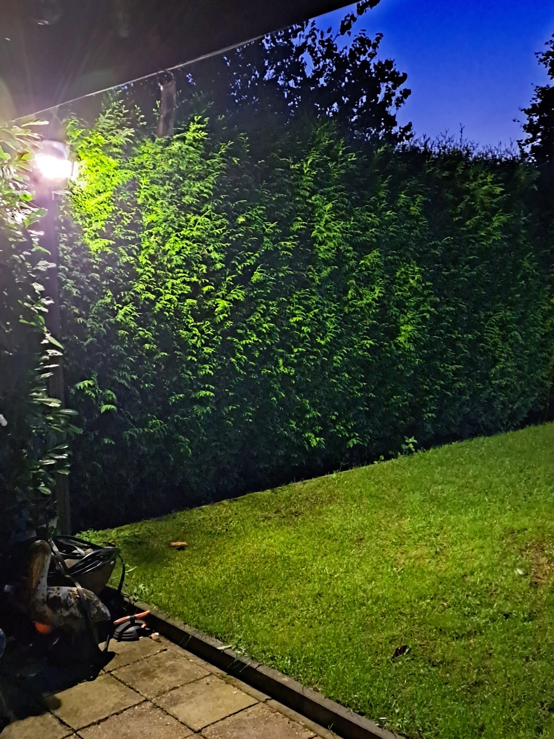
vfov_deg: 71.6
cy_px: 370
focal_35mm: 24
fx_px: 512
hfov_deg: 56.8
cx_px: 277
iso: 2000
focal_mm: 5.23
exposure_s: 1/7
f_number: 1.8
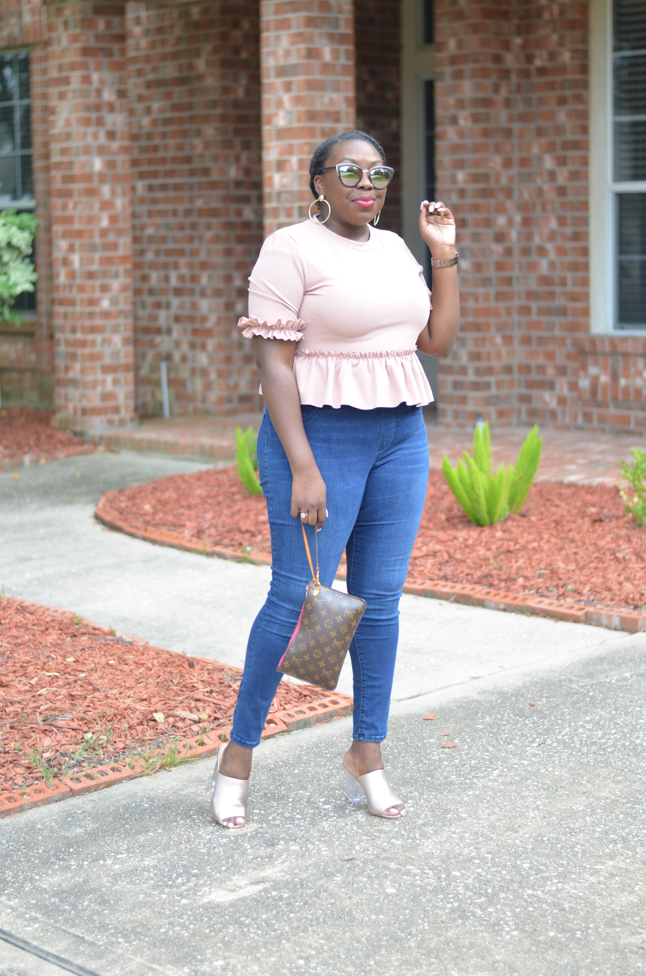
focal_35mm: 75
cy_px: 488
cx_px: 323
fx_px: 2028
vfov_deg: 27.0
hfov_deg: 18.1
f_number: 1.8
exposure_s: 1/500
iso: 100
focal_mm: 50
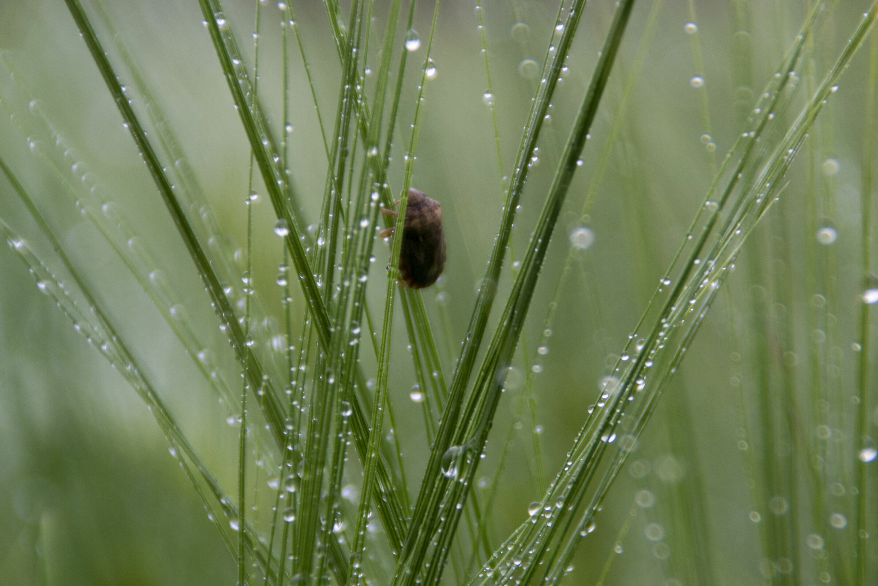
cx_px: 439
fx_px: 7316
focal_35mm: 300
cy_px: 293
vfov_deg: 4.6
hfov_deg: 6.9
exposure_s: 1/250
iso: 400
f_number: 6.3
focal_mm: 200
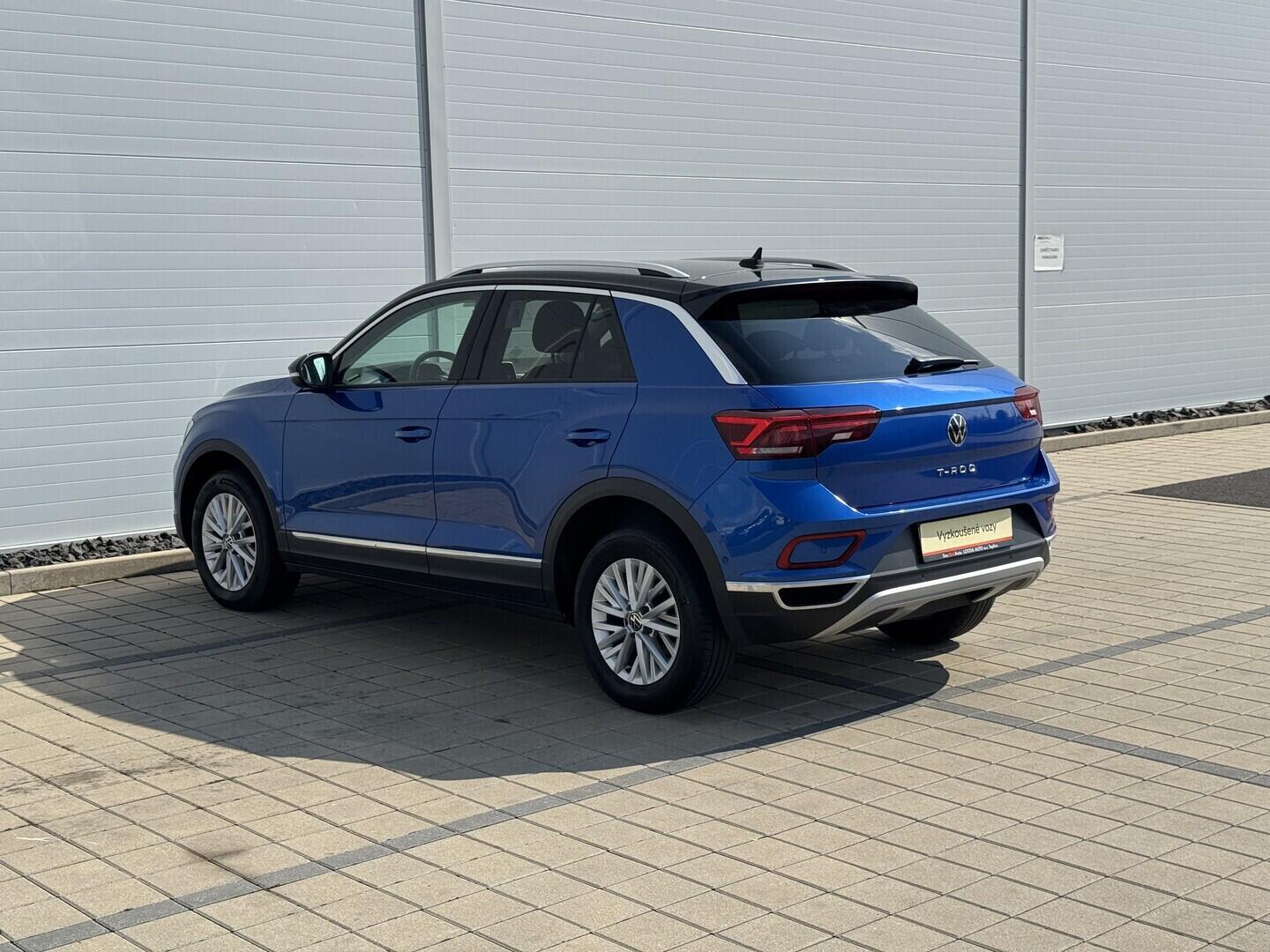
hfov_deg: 39.7
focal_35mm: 48
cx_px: 635
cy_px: 476
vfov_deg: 30.3
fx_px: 1761
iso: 64
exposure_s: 1/4975
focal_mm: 6.76
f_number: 1.78
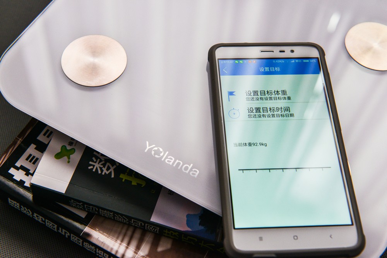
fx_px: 591
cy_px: 129
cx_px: 194
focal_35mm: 55
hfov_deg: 36.2
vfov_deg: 24.6
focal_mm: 55
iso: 800
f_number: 5.6
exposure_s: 1/200
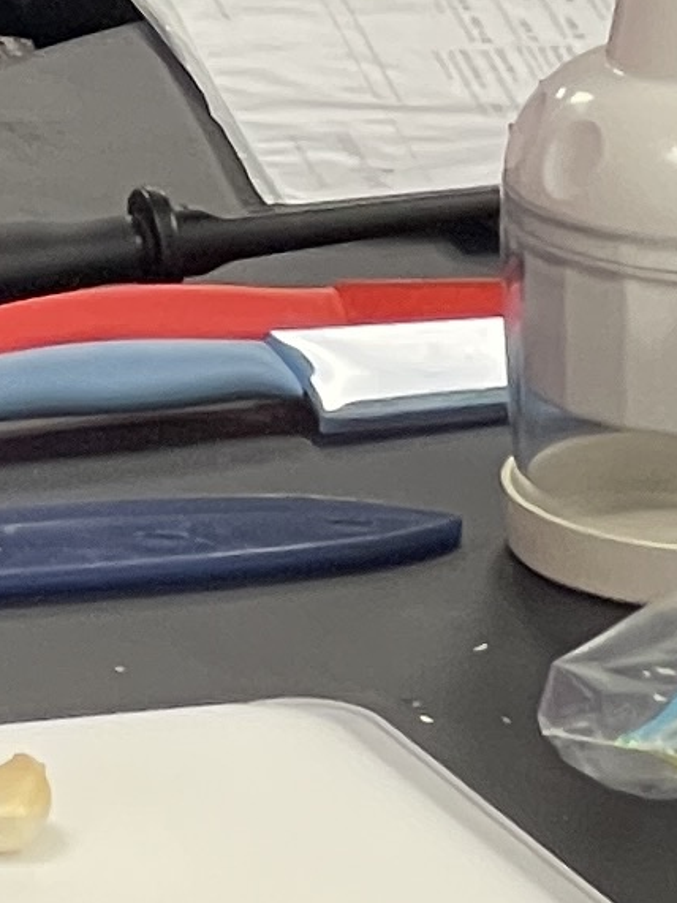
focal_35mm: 367
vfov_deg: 5.3
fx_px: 9574
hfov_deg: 4.0
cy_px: -814
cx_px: -740
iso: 250
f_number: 2
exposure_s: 1/60
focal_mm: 6
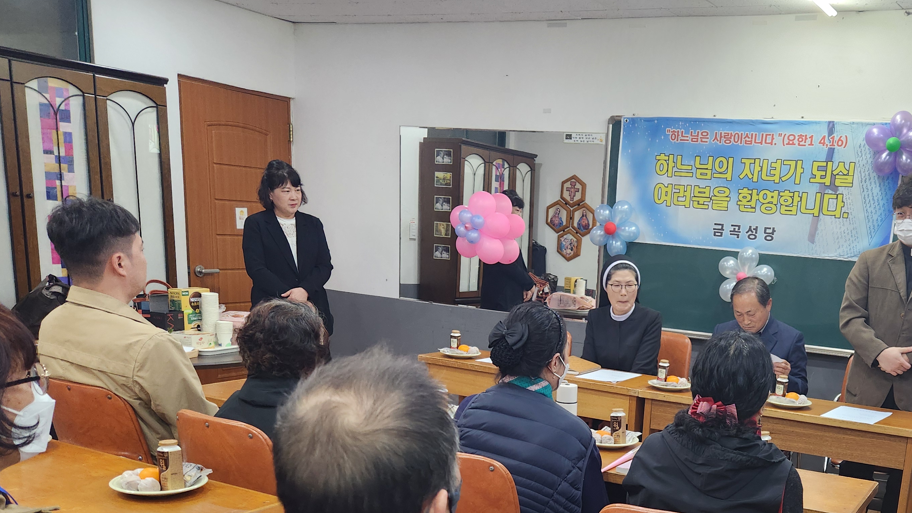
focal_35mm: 37
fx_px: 895
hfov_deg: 52.7
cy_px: 424
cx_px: 629
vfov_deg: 31.0
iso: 200
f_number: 1.8
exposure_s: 1/120
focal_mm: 5.4
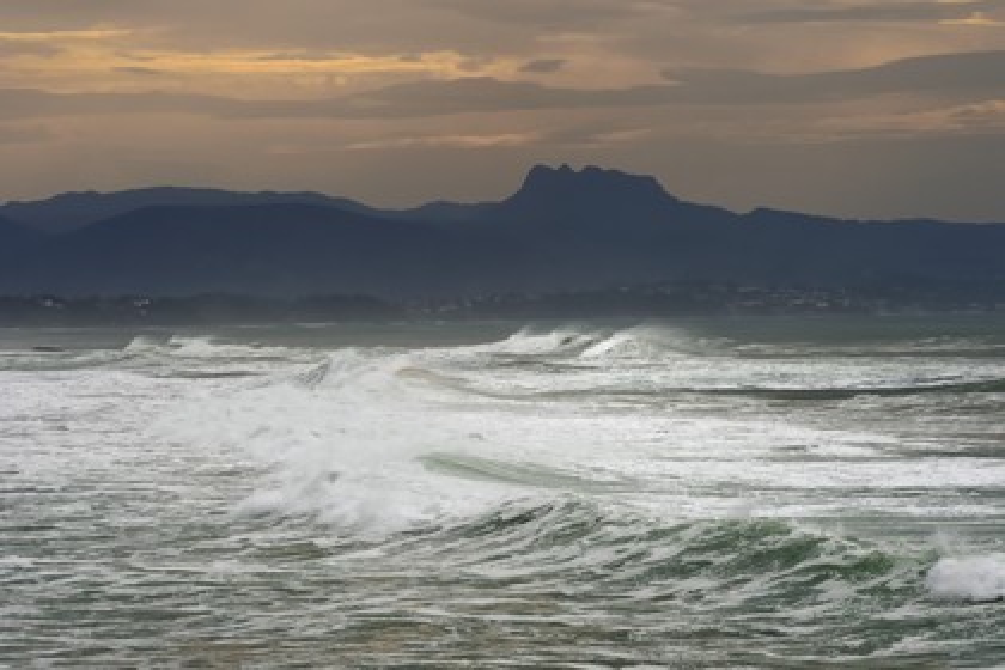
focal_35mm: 200
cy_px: 335
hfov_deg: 10.3
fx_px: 5583
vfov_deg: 6.9
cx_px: 502
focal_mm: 200
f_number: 14
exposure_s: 1/400
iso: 400
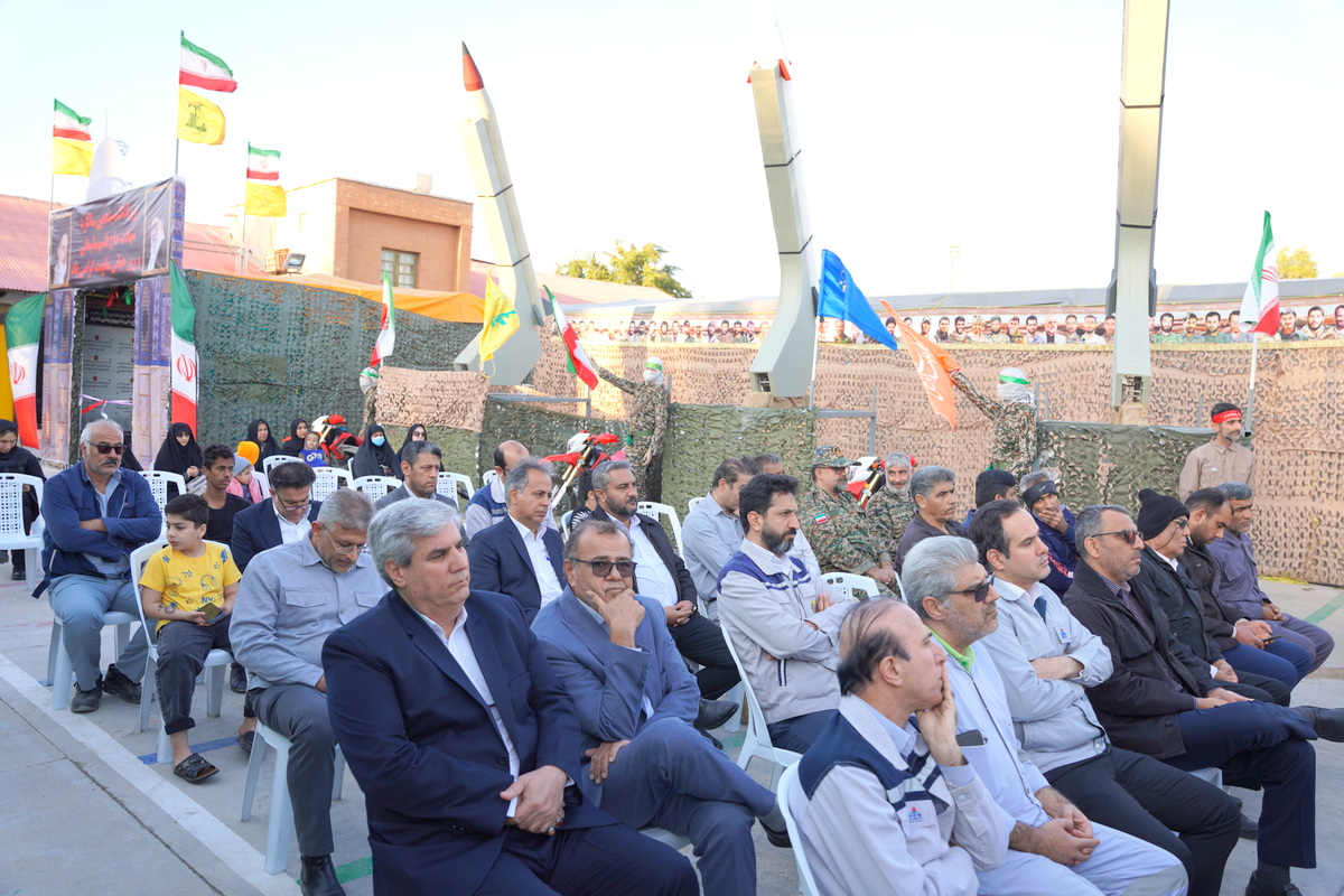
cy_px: 448
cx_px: 672
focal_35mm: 27
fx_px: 1023
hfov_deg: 66.6
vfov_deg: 47.3
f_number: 4
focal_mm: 27.4
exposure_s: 1/160
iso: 100
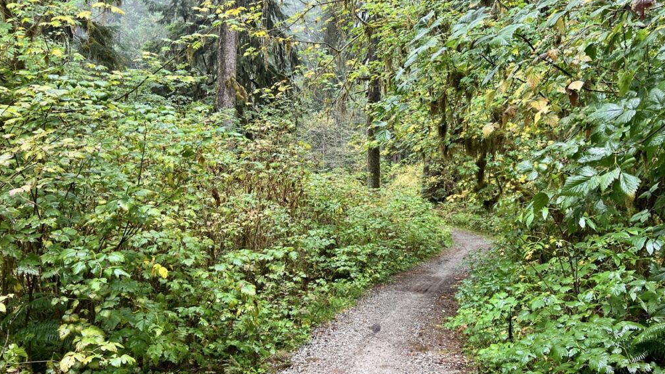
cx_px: 327
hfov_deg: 66.1
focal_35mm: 29
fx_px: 511
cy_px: 196
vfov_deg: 40.2
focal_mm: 5.7
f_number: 1.5
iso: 64
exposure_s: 1/121
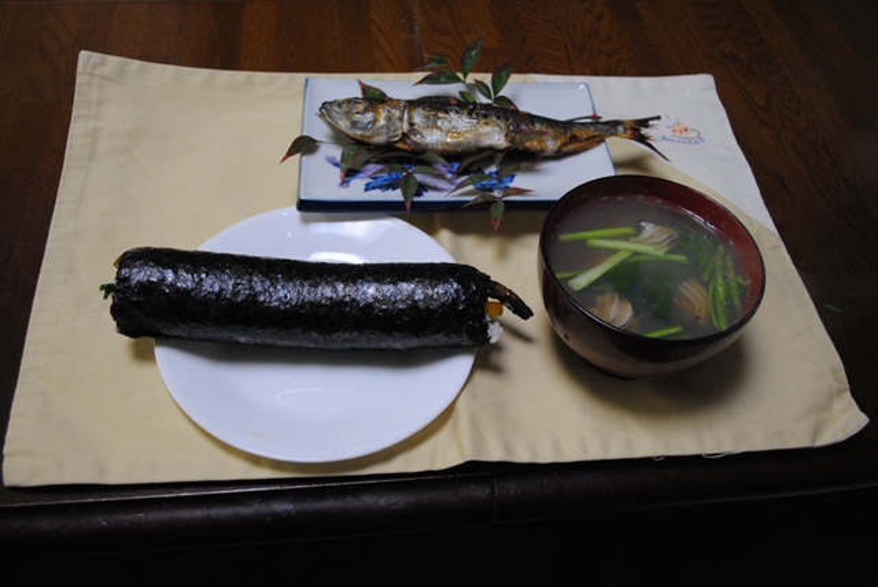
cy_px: 294
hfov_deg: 53.1
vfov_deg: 36.9
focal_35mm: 36
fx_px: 879
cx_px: 439
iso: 400
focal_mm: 24
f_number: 4
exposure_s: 1/30
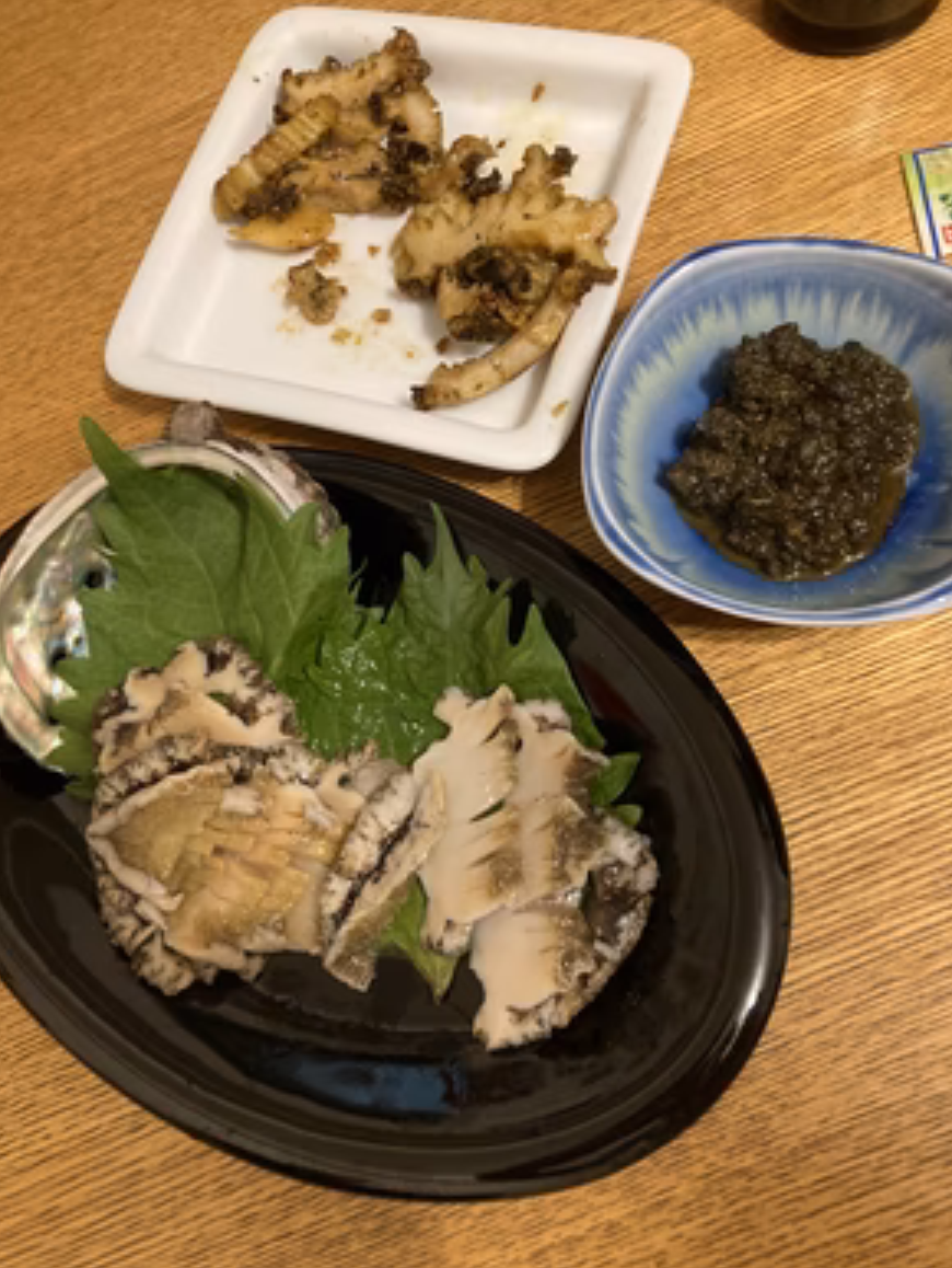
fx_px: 1062
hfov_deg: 48.3
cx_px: 479
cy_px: 634
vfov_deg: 61.6
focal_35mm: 29
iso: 250
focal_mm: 3.99
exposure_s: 1/33
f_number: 1.8
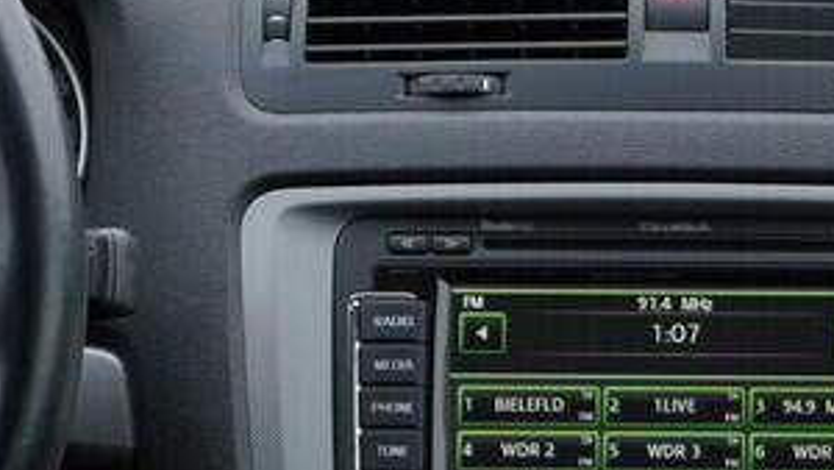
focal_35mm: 181
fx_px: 4004
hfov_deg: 11.8
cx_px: 689
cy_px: 114
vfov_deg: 6.7
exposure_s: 1/60
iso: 125
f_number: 3.5
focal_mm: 24
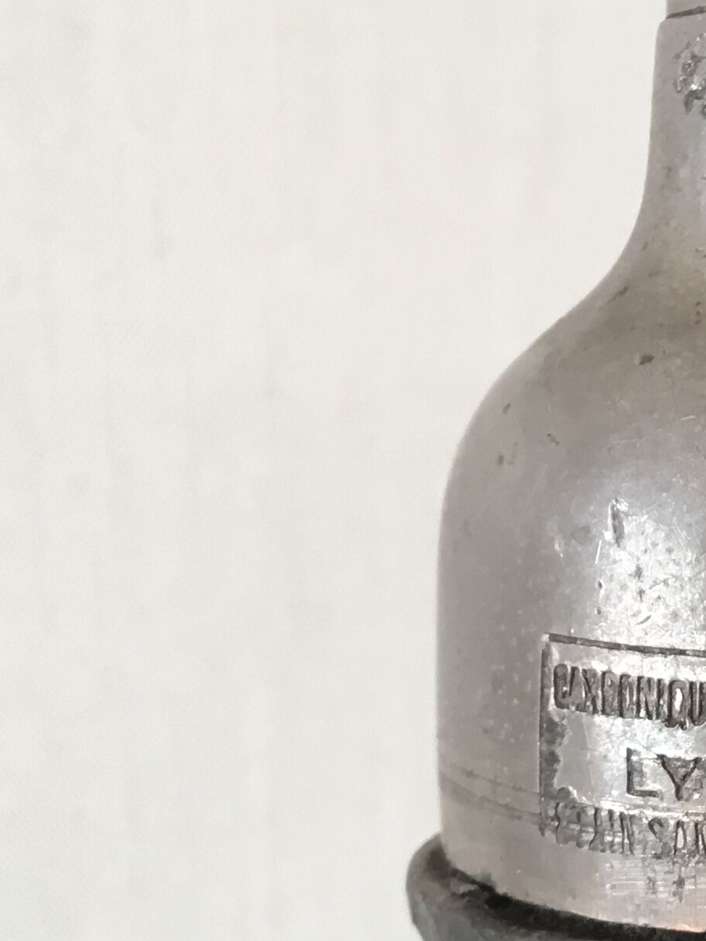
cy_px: 685
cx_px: 755
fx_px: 2257
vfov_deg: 23.4
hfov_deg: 17.2
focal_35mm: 83
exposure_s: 1/33
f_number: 2.4
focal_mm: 3.3
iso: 50
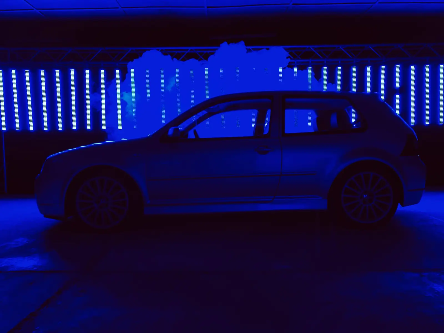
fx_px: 333
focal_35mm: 26
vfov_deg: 53.1
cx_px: 222
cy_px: 166
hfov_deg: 67.3
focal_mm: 4.25
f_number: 1.8
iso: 125
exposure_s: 1/68
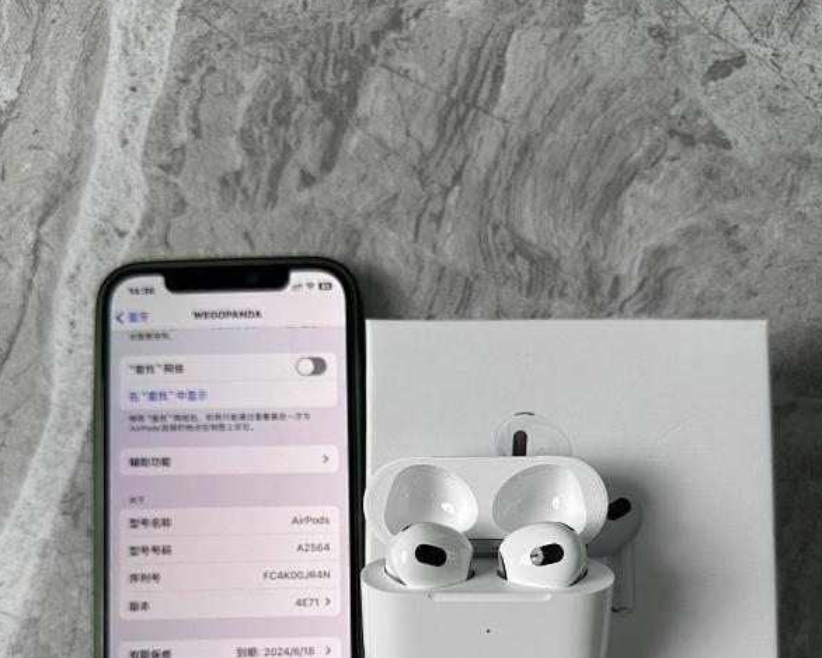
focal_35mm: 32
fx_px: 779
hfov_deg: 55.7
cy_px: 544
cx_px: 417
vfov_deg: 43.3
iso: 50
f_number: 1.78
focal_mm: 6.86
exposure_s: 1/120
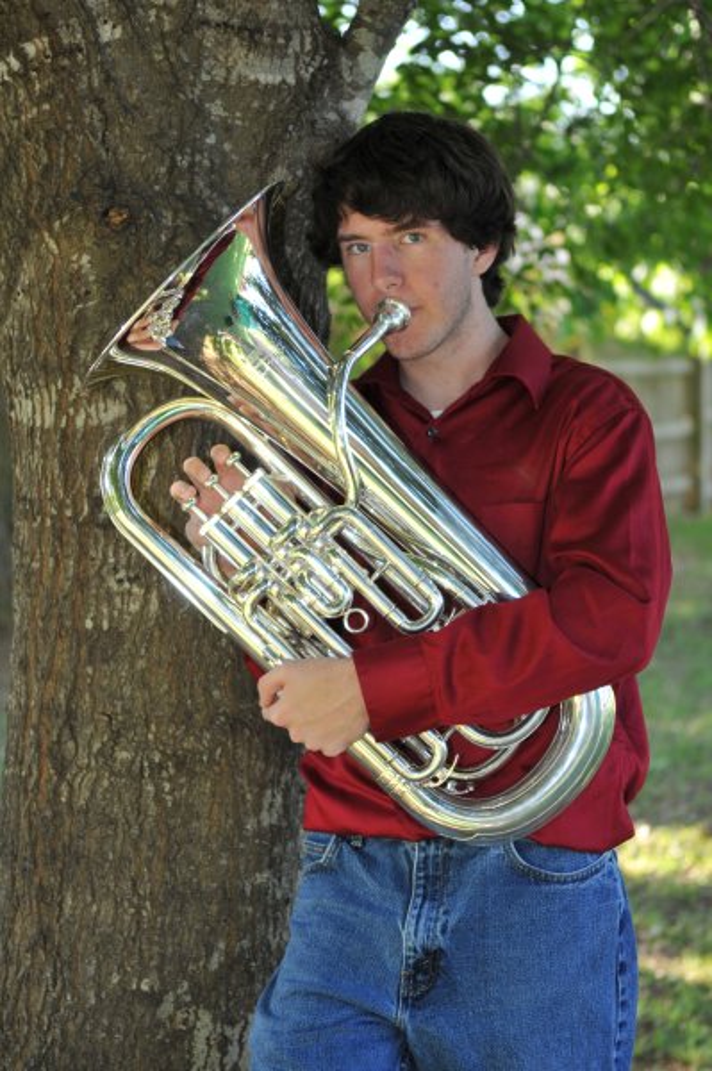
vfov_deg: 24.6
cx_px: 356
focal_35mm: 82
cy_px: 536
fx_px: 2452
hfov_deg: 16.5
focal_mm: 55
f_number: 2.8
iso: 200
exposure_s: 1/160
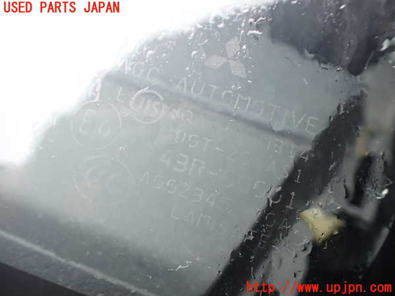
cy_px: 148
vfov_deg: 46.8
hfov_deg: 60.0
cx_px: 198
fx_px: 342
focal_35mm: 30
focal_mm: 5.4
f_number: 2.3
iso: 250
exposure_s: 1/125
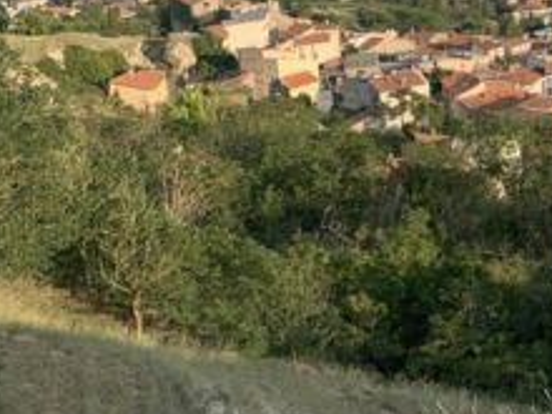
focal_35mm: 76
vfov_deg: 18.6
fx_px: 1212
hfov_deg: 22.0
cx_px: 785
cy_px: -53
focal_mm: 4.25
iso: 25
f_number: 1.8
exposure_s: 1/1054
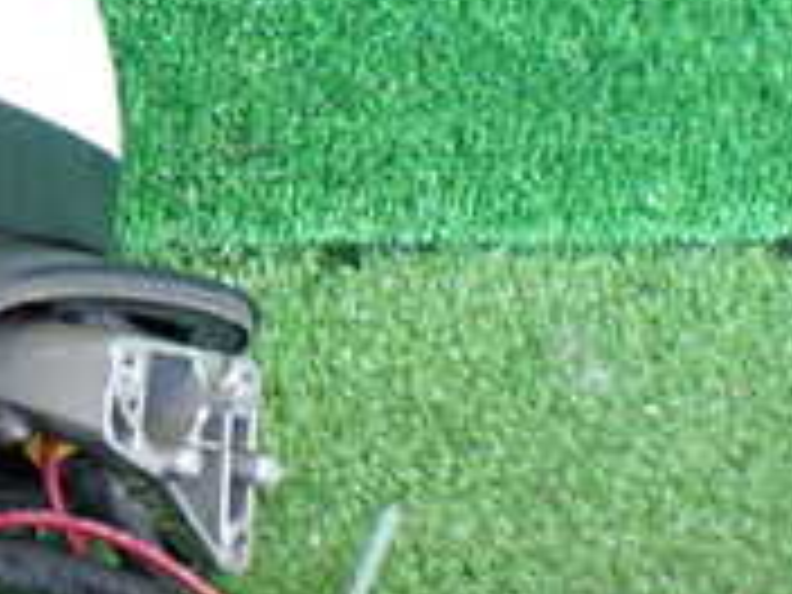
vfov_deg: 14.5
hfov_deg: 18.4
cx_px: -130
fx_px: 2334
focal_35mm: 102
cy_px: 184
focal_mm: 5.4
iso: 800
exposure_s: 1/125
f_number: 2.3
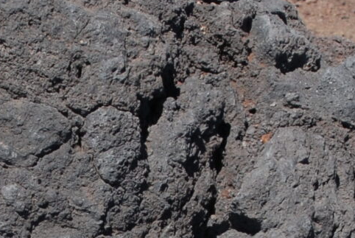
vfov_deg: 6.1
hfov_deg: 9.2
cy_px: 421
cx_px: 28
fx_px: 2202
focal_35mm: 223
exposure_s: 1/180
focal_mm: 28
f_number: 7.1
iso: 100
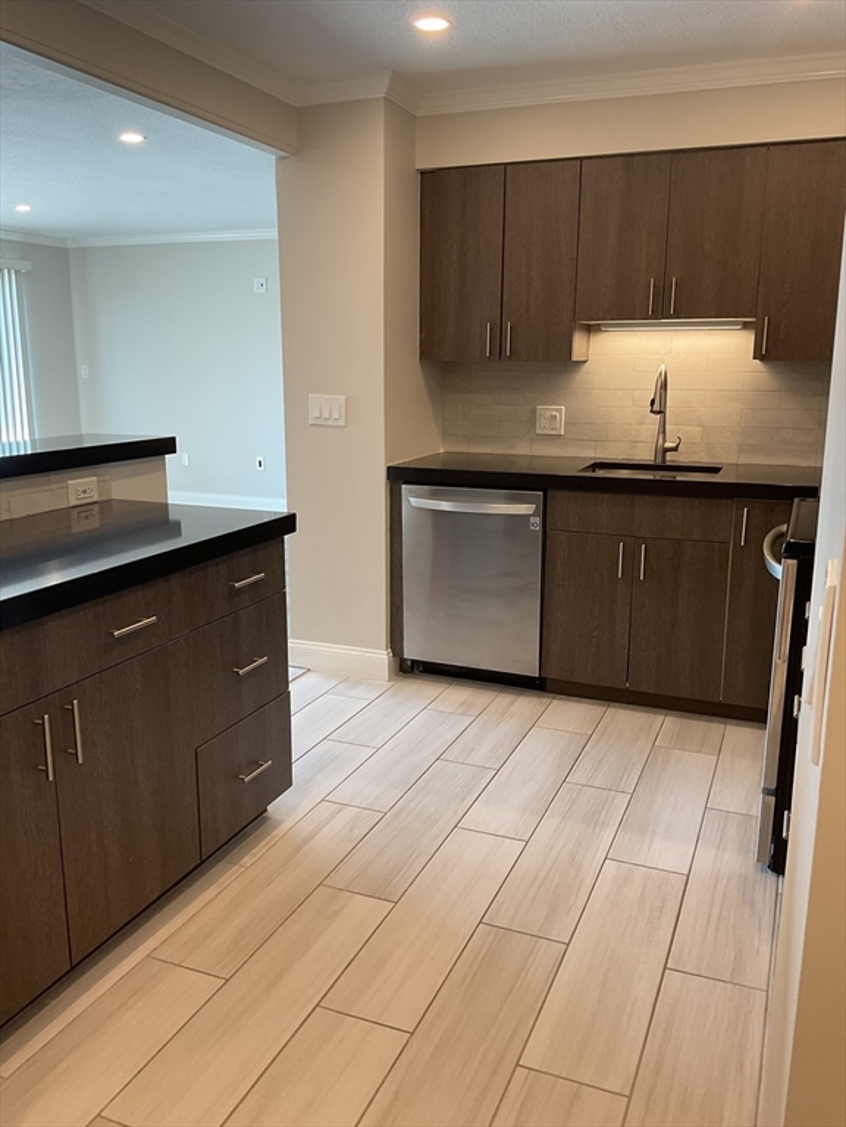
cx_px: 423
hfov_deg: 48.2
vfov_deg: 61.7
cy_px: 564
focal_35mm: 29
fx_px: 945
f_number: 1.8
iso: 40
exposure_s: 1/60
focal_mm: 3
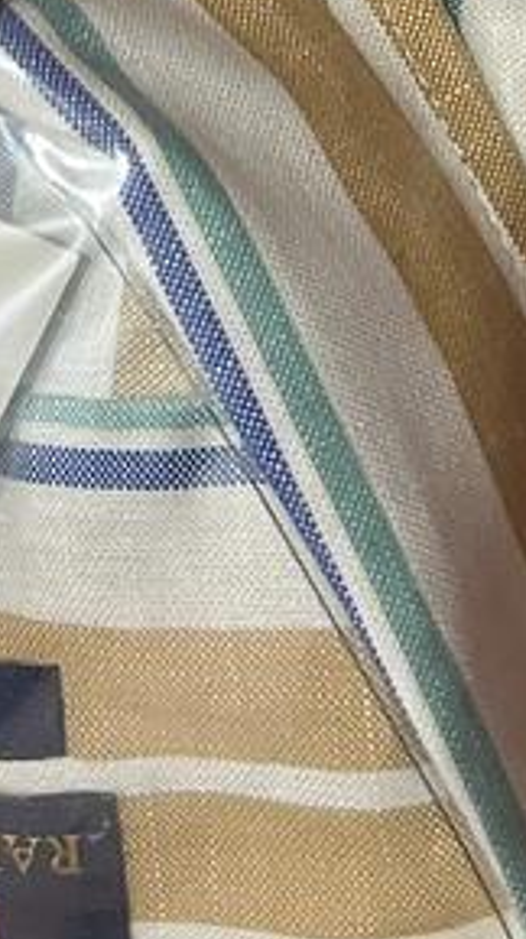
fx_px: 2635
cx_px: 81
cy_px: -374
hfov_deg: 11.3
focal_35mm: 106
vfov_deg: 18.4
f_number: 1.5
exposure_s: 1/60
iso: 160
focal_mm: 5.7
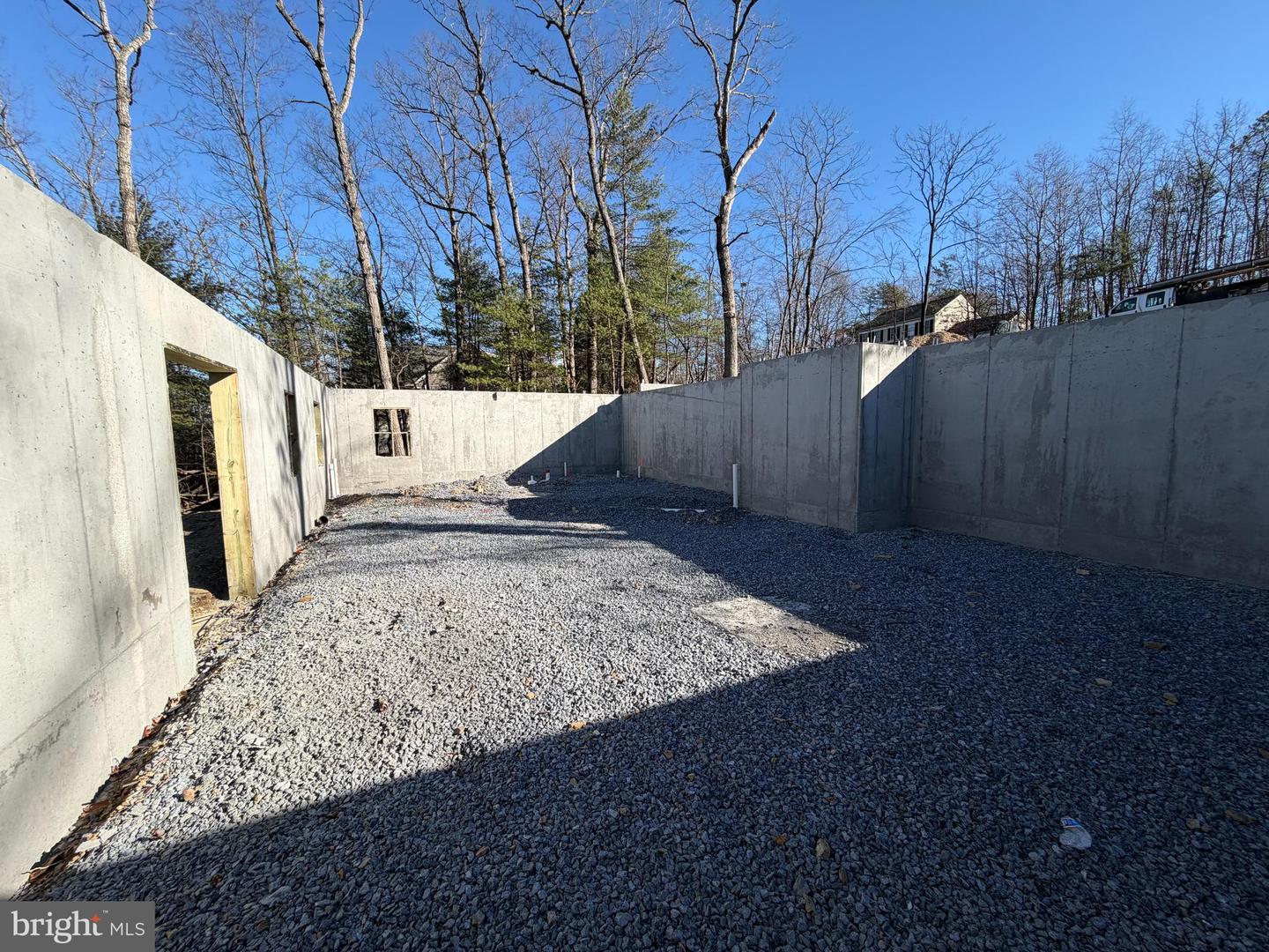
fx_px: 513
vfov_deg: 85.7
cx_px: 634
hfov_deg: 102.1
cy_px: 476
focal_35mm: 14
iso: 32
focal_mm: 2.22
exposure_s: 1/770
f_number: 2.2
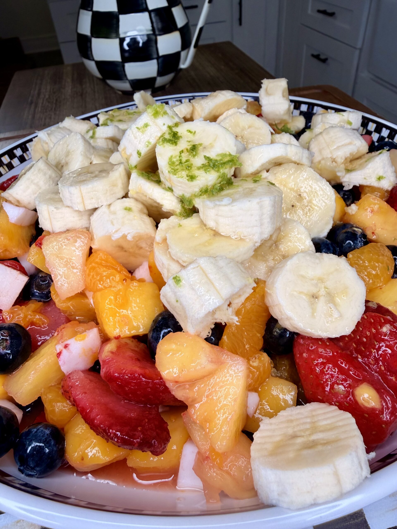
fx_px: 367
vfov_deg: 71.6
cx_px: 198
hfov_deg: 56.8
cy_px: 264
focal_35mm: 24
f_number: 2.2
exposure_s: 1/507
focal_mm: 2.22
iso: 50
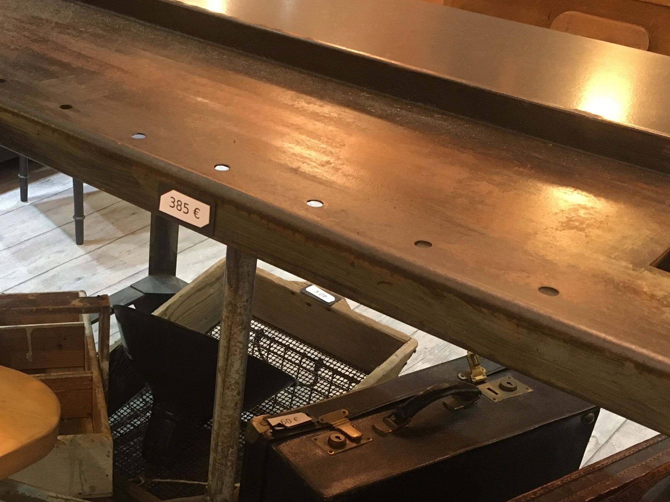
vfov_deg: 28.3
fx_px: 987
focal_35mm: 51
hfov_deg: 36.4
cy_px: 352
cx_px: 150
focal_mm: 4.15
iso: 200
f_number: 2.2
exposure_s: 1/25
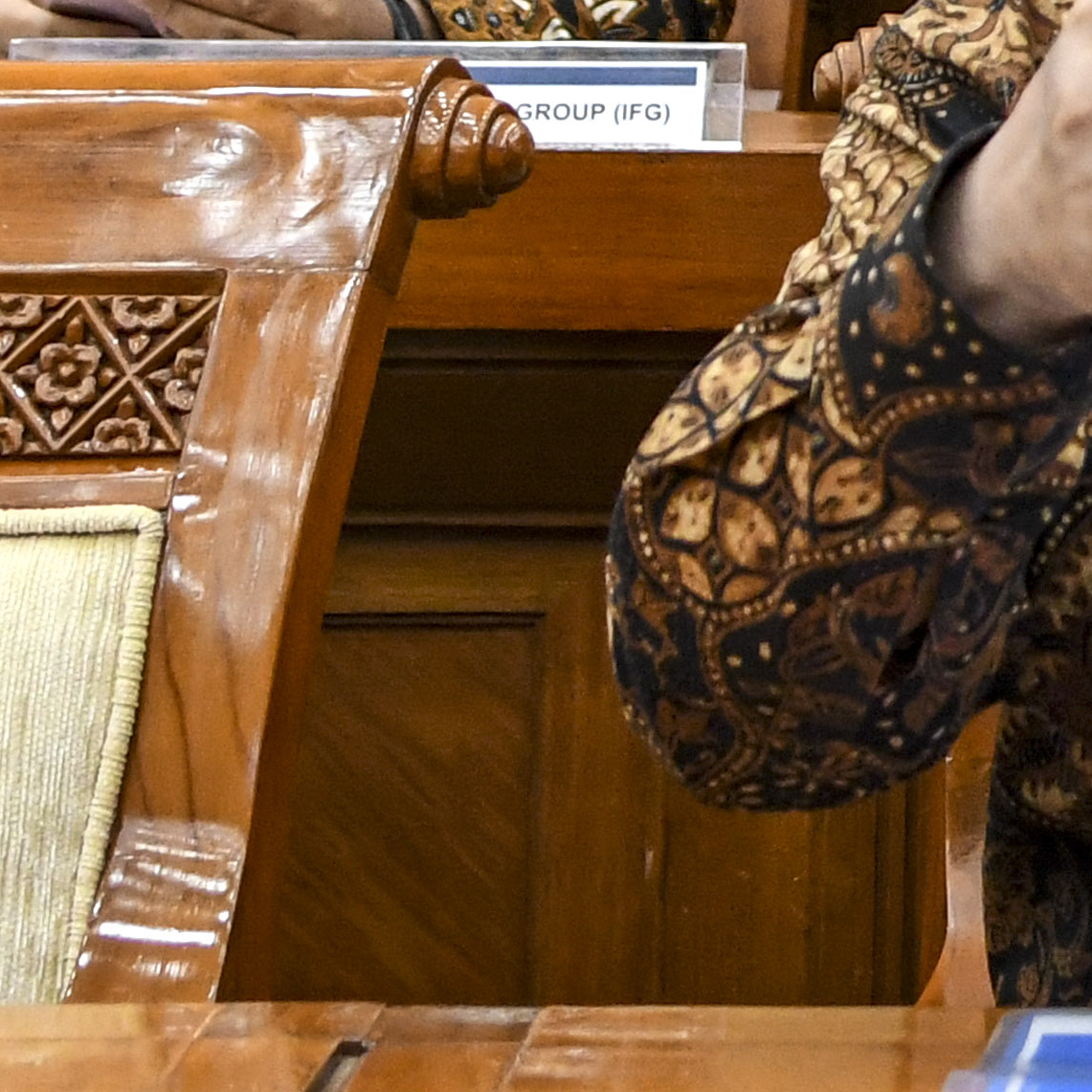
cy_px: 101
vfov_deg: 12.1
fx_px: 5106
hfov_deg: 11.6
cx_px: 1729
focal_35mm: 143
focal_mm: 23
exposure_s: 1/400
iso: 2000
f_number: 3.2
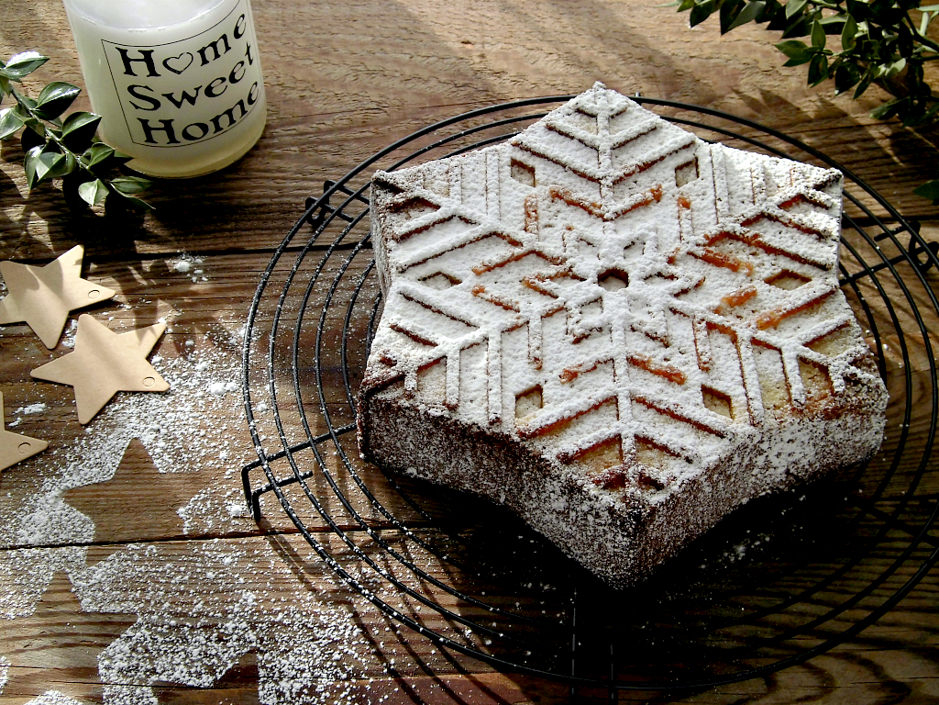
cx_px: 470
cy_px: 352
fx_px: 1275
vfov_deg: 30.9
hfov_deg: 40.4
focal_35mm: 47
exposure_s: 1/160
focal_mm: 8.3
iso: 100
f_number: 3.4
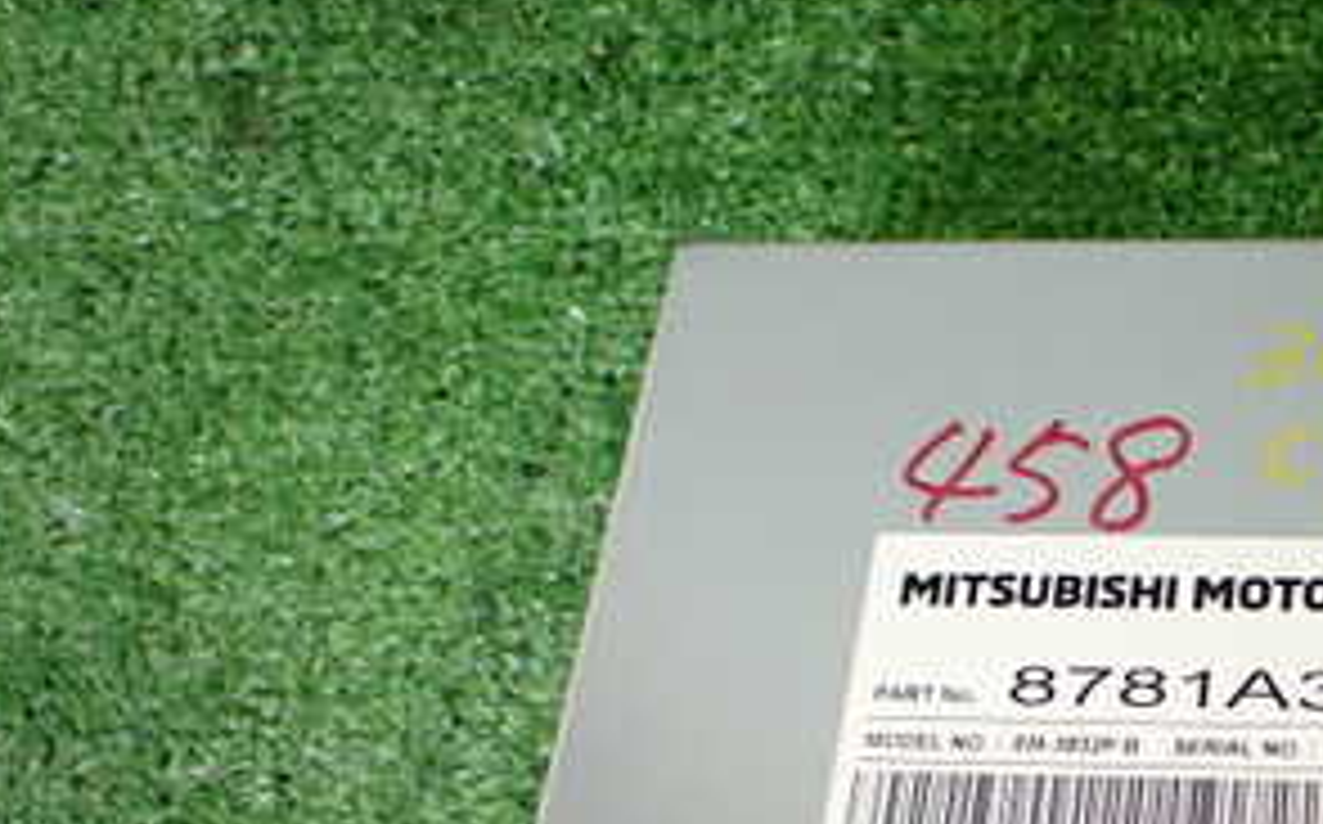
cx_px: 1287
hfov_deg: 29.7
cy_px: 734
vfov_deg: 19.6
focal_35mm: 65
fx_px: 2341
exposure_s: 1/50
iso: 800
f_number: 2.3
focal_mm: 5.4
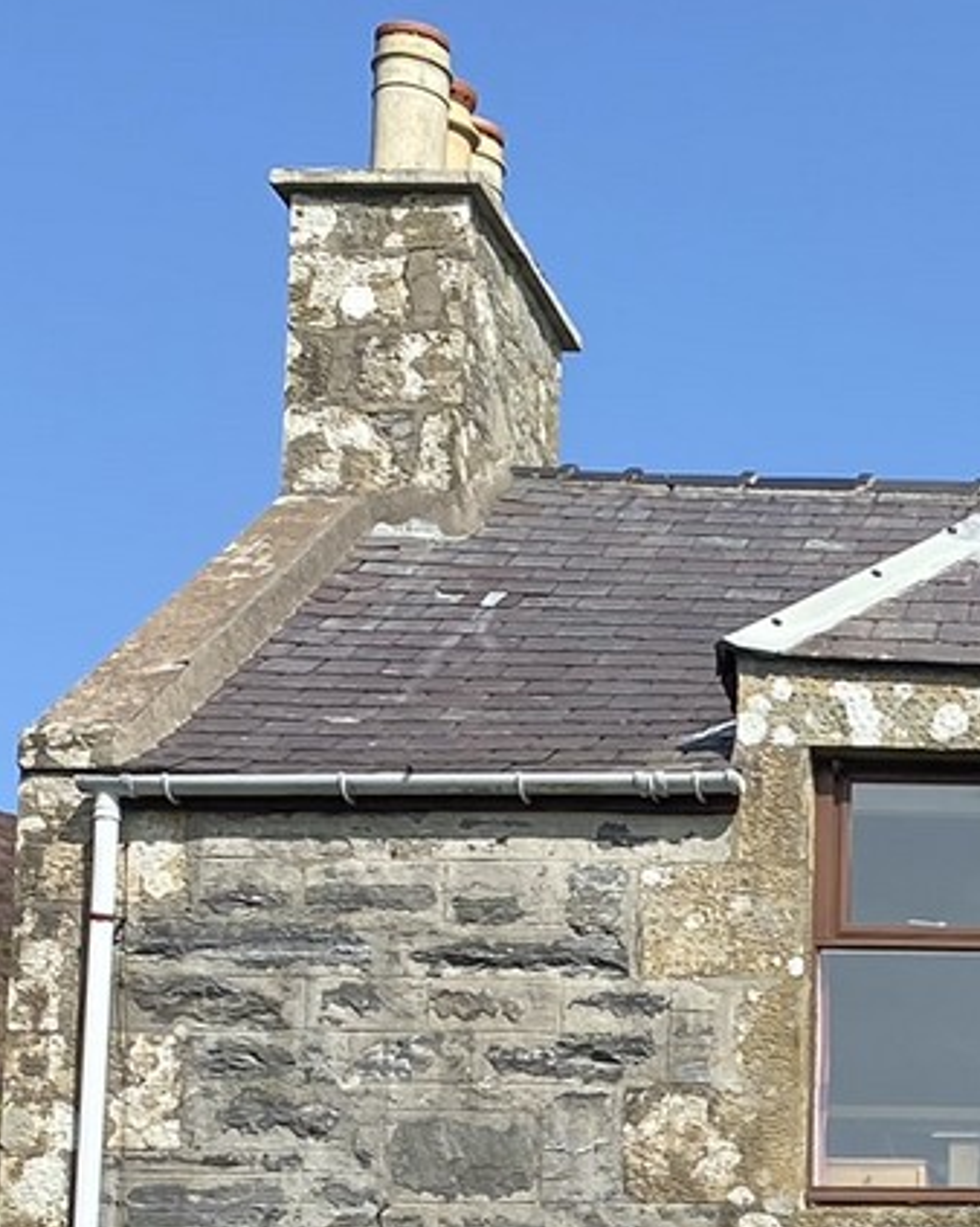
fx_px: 3483
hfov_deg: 14.1
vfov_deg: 18.8
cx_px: 1795
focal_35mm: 96
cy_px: 1485
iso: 32
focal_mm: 4.25
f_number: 1.8
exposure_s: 1/2315
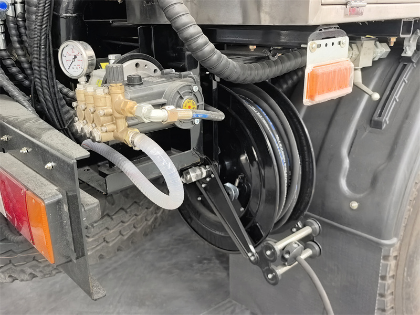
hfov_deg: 55.4
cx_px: 210
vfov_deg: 42.9
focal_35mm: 33
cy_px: 158
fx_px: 400
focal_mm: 6.98
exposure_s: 1/120
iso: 1000
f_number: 1.4
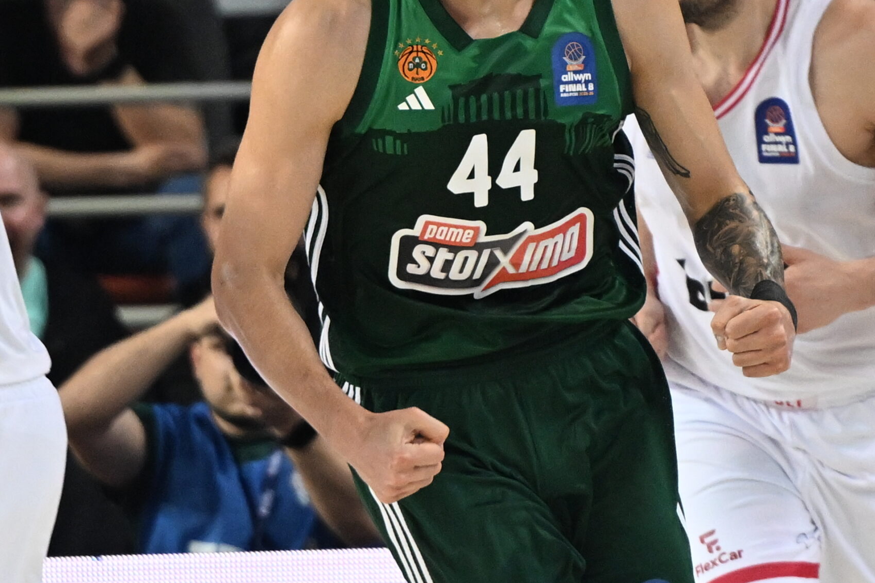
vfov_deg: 4.5
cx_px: 528
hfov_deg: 6.8
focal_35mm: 302
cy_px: 164
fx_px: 7340
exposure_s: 1/640
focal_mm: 200
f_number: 2.8
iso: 2500
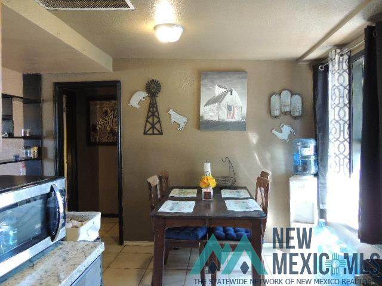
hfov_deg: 63.4
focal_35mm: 28
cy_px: 143
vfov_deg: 49.7
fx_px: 309
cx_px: 191
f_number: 3.1
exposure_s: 1/15
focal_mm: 4.9
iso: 400
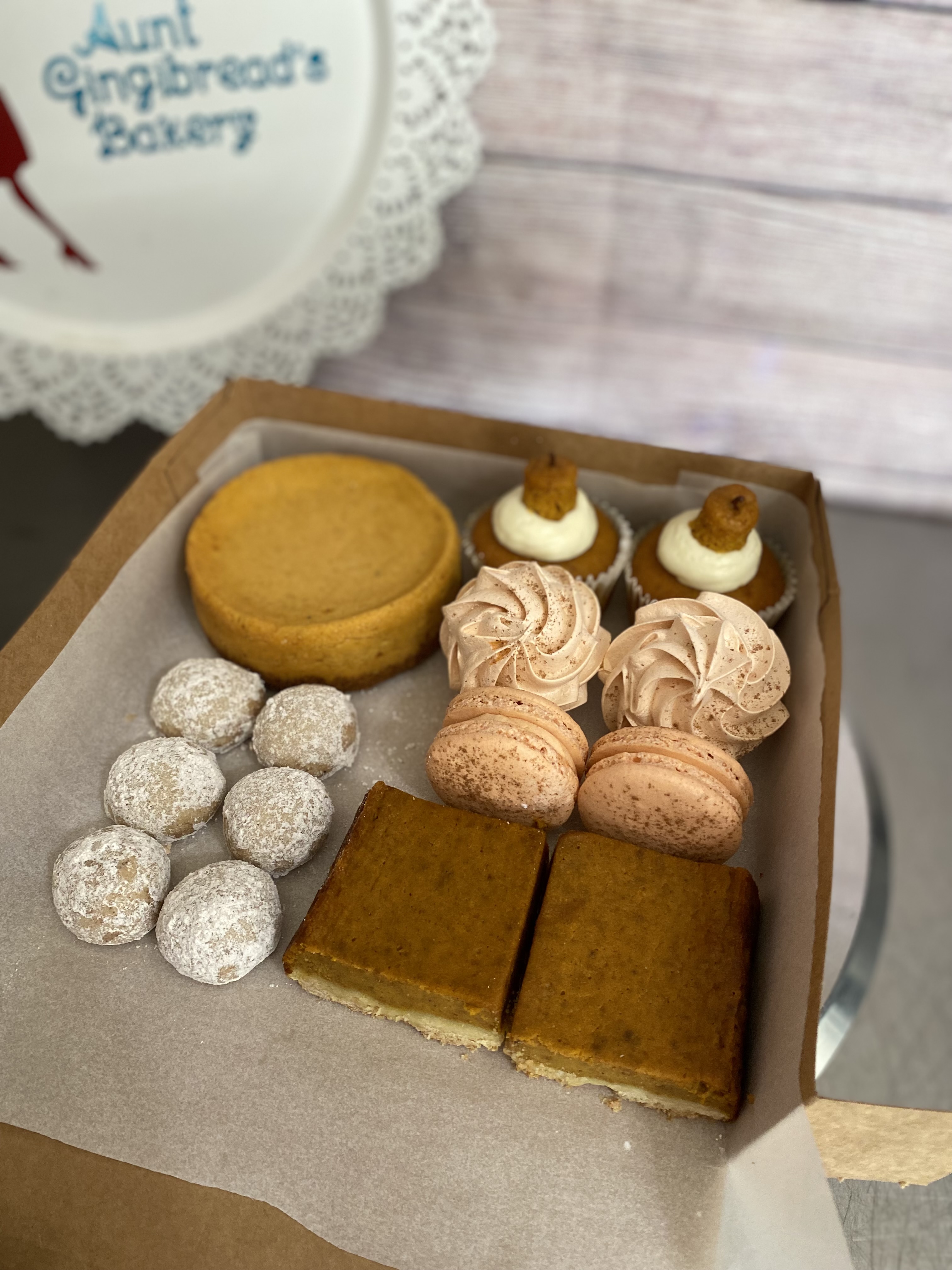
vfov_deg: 67.3
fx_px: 953
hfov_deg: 53.1
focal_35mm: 26
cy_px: 635
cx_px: 476
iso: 200
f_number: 1.8
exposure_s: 1/60
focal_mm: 4.25
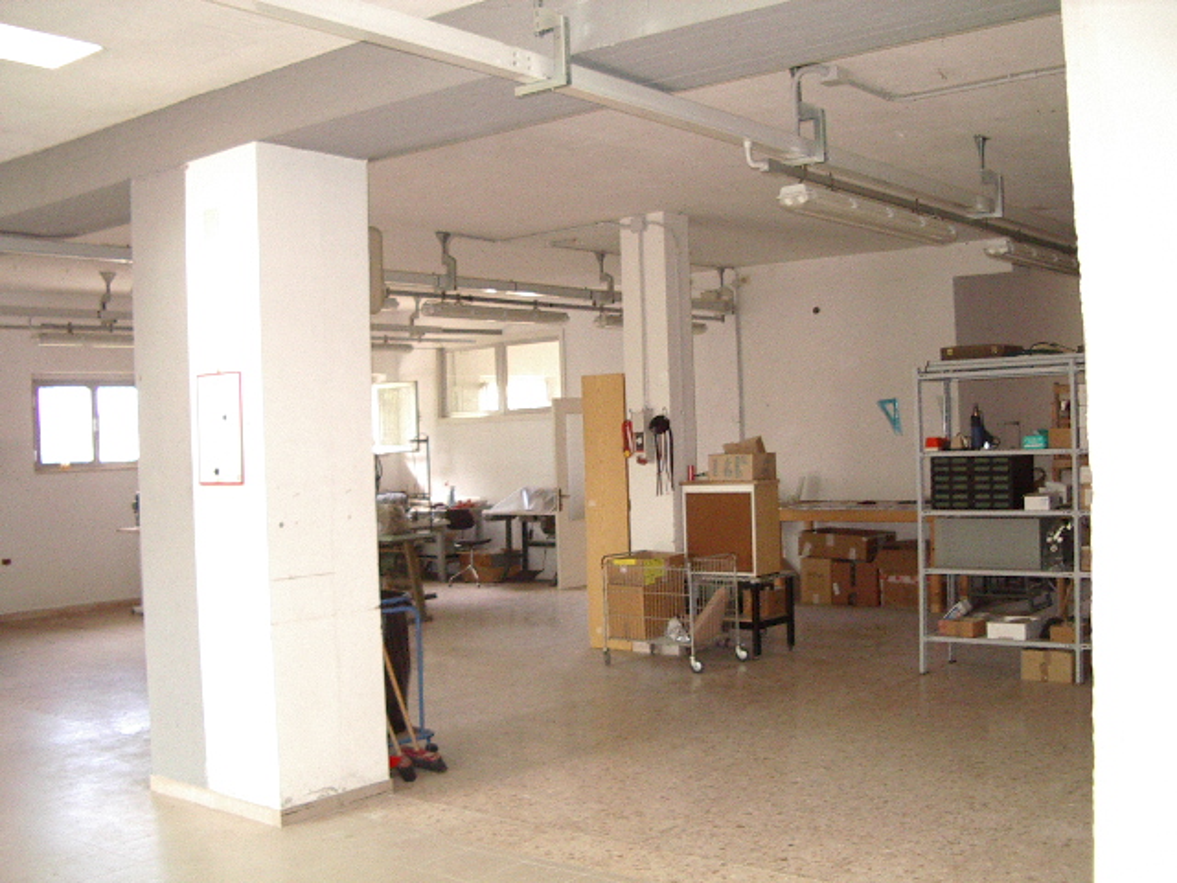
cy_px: 442
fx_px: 1292
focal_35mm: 38
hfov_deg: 49.0
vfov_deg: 37.7
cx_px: 588
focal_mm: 5.8
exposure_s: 1/60
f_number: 2.6
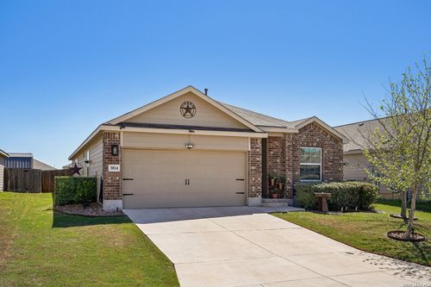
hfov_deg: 58.7
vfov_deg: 41.1
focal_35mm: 32
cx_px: 216
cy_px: 144
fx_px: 383
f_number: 8
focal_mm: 32
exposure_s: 1/400
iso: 100
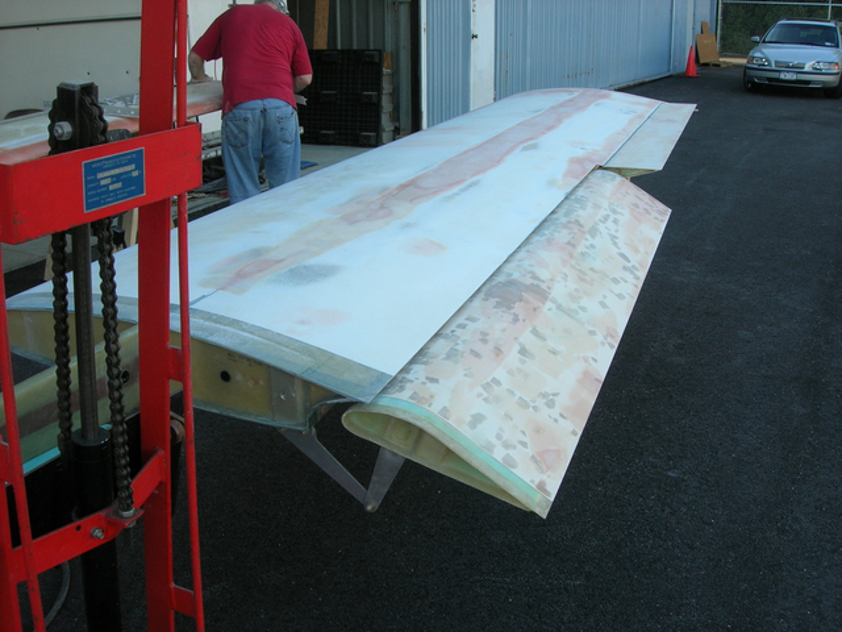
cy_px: 316
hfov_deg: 49.0
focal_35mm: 38
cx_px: 421
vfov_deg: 37.7
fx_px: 924
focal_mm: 7.8
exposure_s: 1/79.1
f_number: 4.8
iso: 64
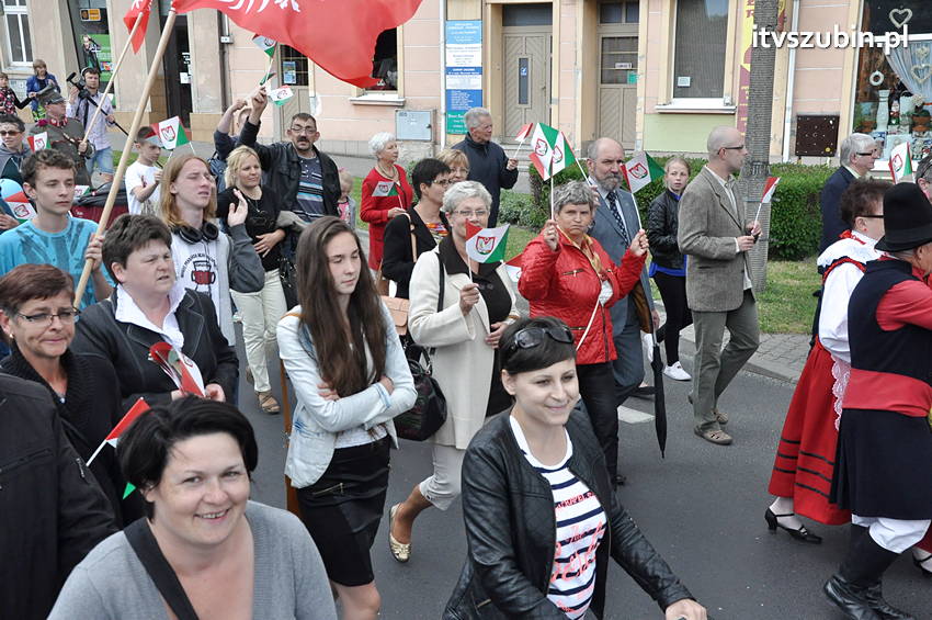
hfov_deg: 46.4
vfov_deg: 31.8
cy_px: 310
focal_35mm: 42
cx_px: 466
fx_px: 1086
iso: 1250
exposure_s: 1/640
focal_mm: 28
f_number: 10
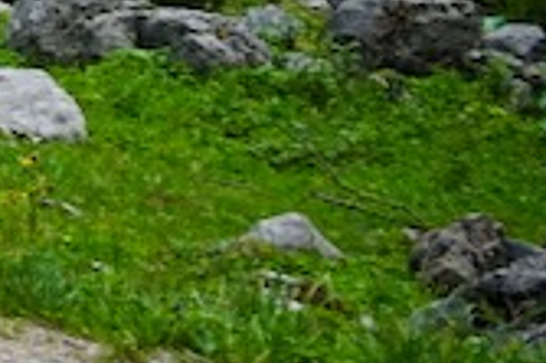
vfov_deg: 8.1
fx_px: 2394
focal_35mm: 158
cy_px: -477
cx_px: -1226
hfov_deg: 9.4
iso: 100
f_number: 4
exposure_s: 1/800
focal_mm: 24
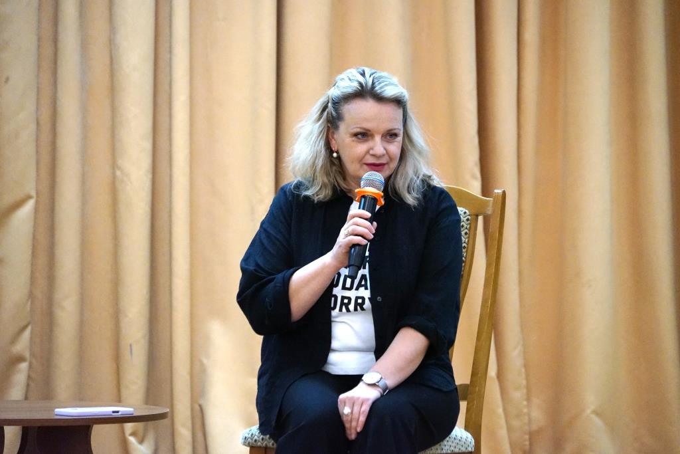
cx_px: 340
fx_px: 3797
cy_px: 227
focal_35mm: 201
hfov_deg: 10.2
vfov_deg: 6.8
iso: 6400
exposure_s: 1/125
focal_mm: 201
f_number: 6.3
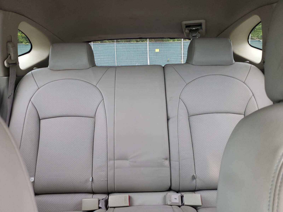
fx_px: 213
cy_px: 106
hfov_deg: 67.3
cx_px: 142
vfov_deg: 53.1
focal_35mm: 26
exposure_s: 1/60.2
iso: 64
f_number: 1.5
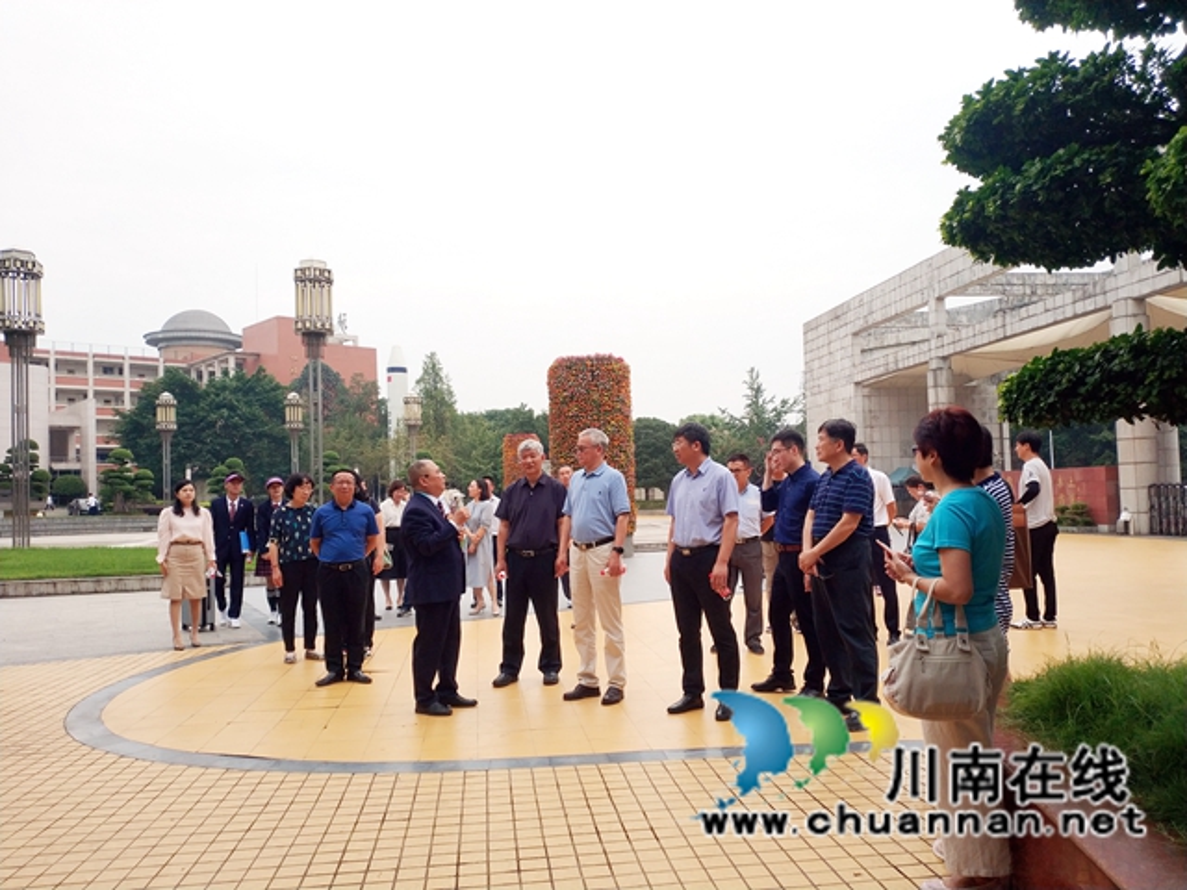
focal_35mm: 32
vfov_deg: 44.2
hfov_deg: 56.8
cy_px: 445
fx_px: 1097
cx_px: 594
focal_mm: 4.5
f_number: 2
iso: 138
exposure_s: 1/1245
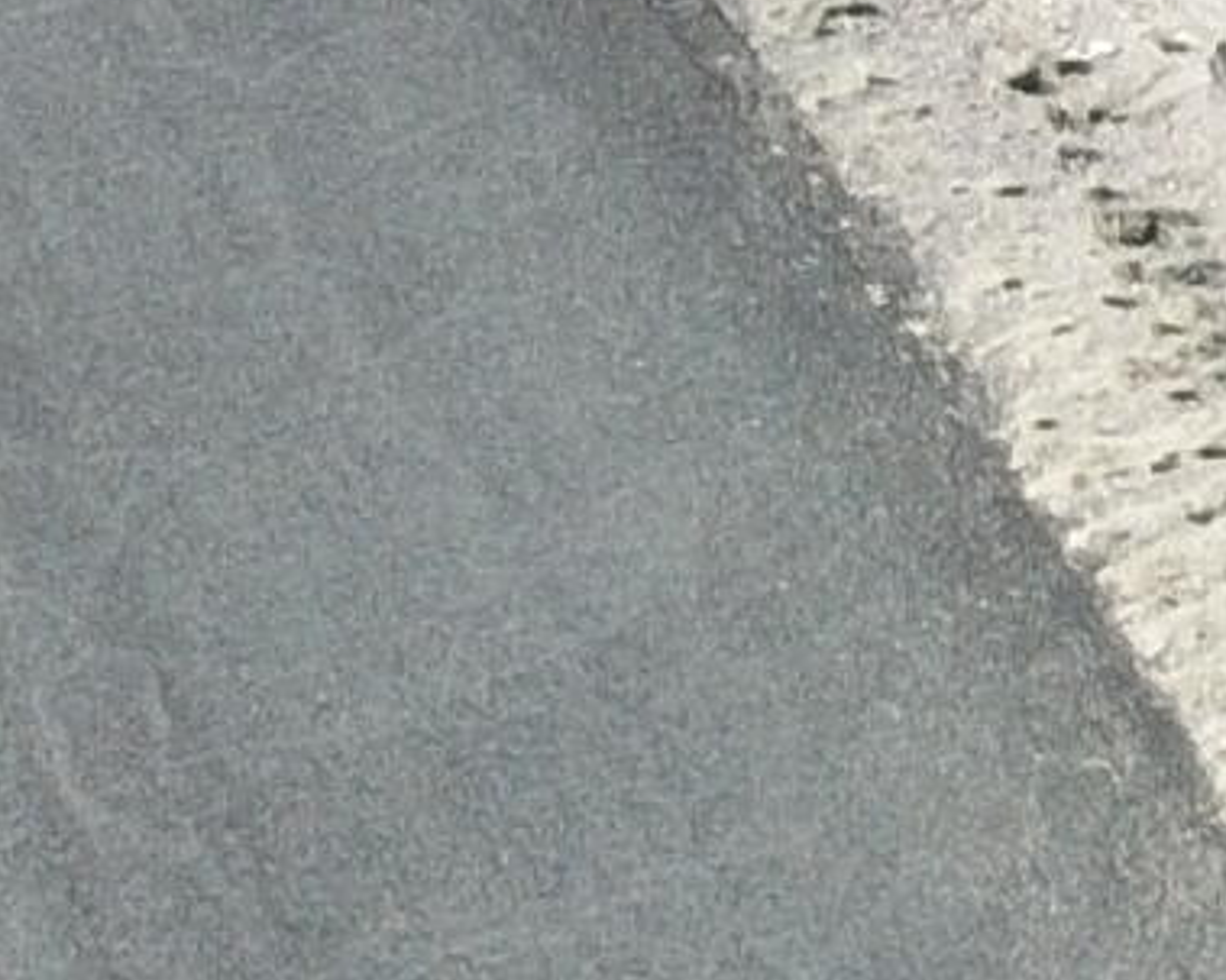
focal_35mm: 201
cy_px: 275
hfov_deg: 7.3
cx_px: 4739
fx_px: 7291
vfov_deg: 7.7
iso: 100
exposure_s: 1/460
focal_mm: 4.73
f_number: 2.2
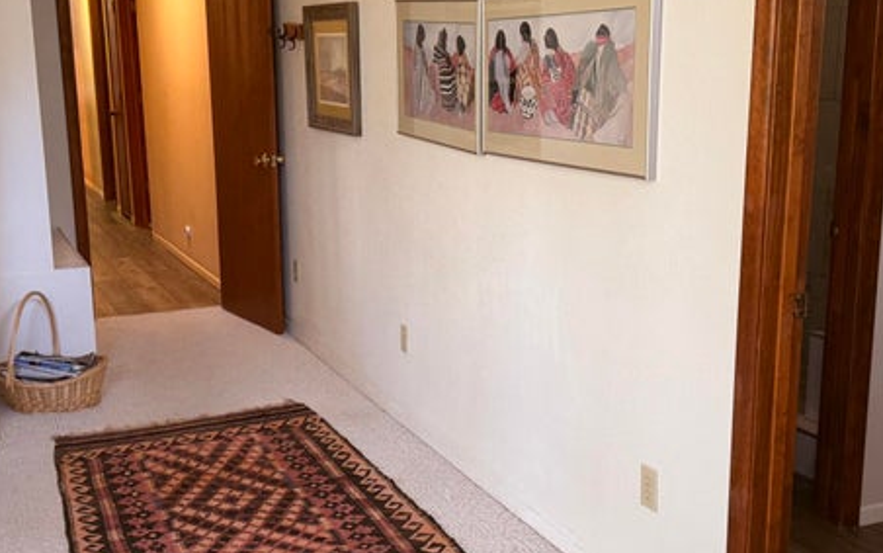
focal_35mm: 48
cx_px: 388
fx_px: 1156
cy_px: 319
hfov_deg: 41.7
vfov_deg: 26.9
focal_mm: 6.76
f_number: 1.78
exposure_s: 1/93
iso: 200
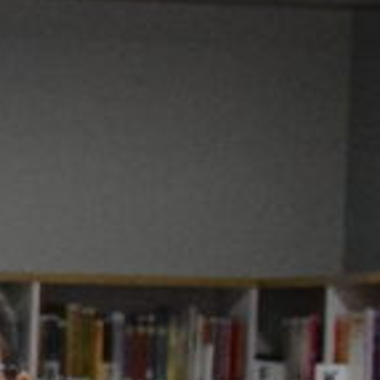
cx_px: -1066
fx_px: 4608
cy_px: 728
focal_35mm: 371
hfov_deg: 4.4
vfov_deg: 4.7
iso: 2200
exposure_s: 1/500
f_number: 4
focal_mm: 26
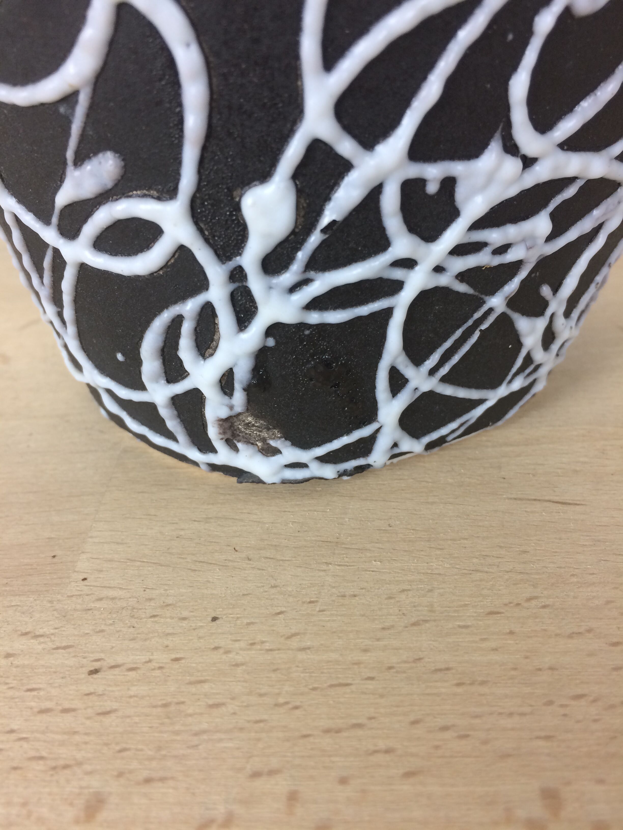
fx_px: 696
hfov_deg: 48.2
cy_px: 415
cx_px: 312
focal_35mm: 29
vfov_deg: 61.7
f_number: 2.2
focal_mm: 4.15
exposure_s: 1/33
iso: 50
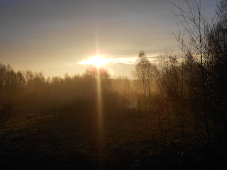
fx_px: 282
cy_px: 85
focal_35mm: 43
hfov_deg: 43.9
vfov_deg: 33.6
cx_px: 114
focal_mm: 7.9
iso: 80
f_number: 4.2
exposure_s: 1/200
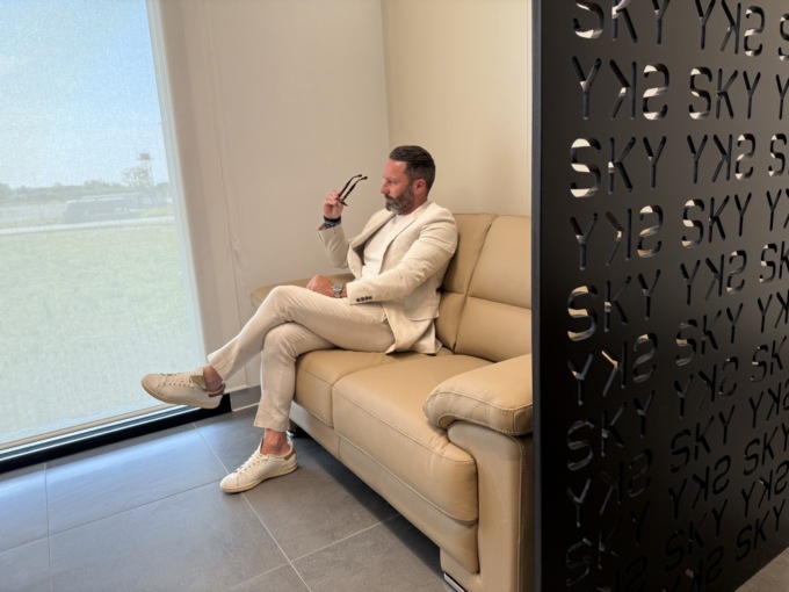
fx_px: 547
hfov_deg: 71.6
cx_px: 394
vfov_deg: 56.8
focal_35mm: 24
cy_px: 296
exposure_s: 1/121
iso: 80
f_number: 1.78
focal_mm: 6.76
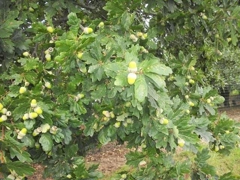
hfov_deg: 56.8
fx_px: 222
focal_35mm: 32
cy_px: 90
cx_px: 120
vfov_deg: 44.2
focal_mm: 5.7
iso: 592
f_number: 2.9
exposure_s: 1/500
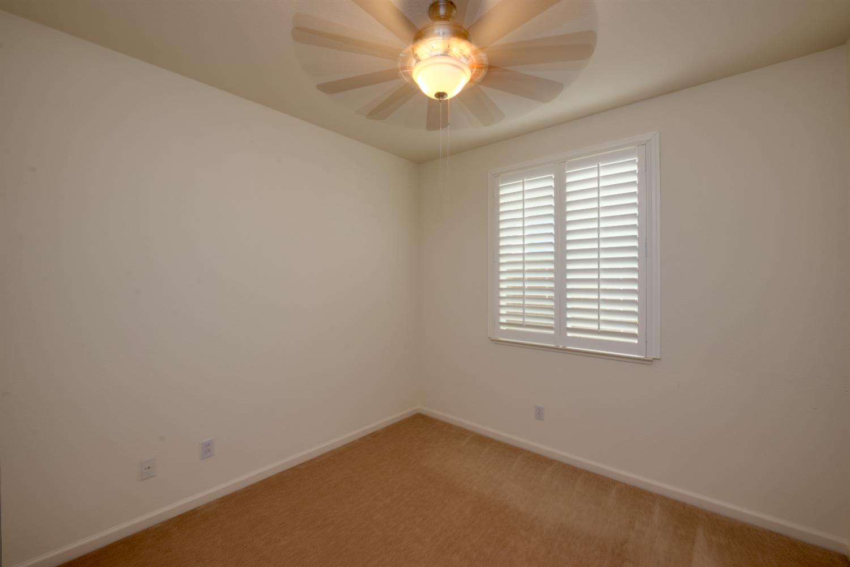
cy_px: 284
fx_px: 331
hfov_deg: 104.3
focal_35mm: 14
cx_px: 425
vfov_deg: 81.2
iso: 400
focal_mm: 14
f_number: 10
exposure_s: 1/13
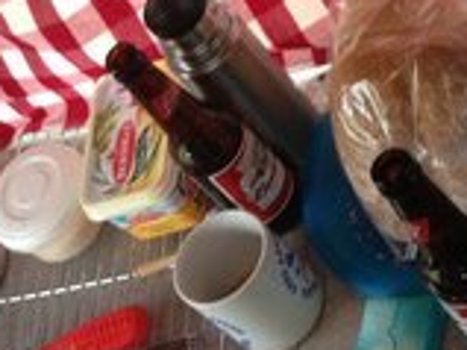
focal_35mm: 104
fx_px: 1402
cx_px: 223
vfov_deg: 13.9
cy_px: 399
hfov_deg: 18.9
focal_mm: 4.13
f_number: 2.4
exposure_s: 1/20
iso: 320
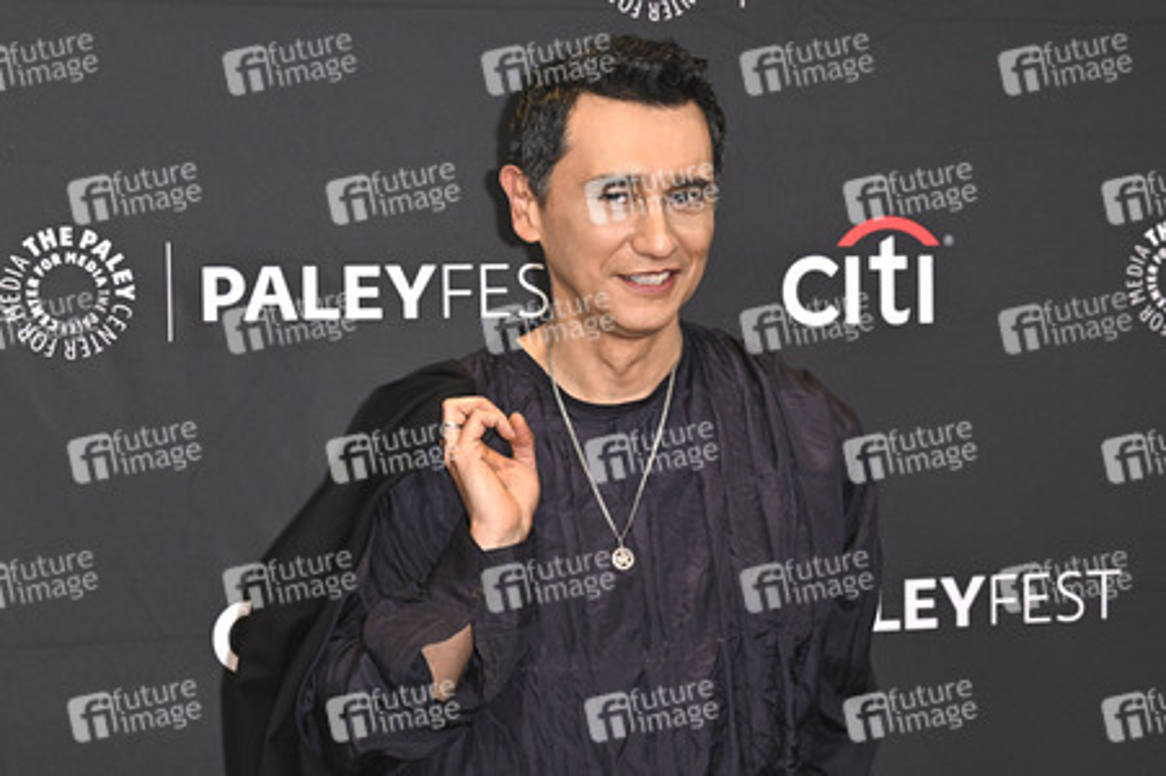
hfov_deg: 25.7
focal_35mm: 79
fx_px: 2557
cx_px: 583
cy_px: 388
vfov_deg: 17.2
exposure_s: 1/320
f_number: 5.6
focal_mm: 79
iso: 2500
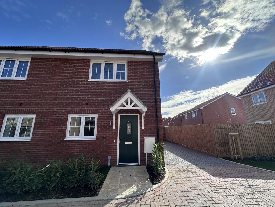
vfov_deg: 85.7
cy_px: 104
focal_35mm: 14
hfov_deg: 102.1
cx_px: 138
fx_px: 111
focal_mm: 2.22
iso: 50
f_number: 2.2
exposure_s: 1/2132
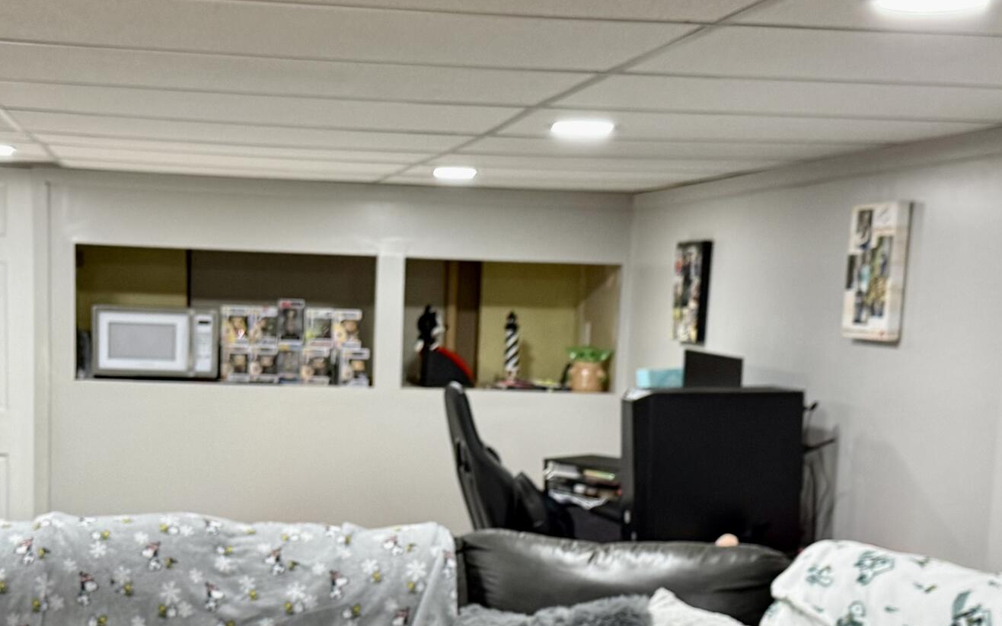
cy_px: 513
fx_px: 1584
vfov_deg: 22.0
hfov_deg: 35.0
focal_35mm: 58
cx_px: 387
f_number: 1.78
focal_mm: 6.76
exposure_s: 1/60
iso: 200
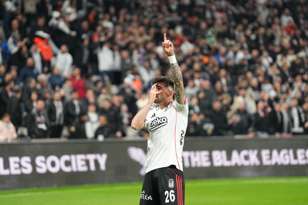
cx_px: 154
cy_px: 102
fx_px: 1711
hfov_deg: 10.3
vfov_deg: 6.9
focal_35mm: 200
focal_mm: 200
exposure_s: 1/1000
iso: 2000
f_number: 3.2
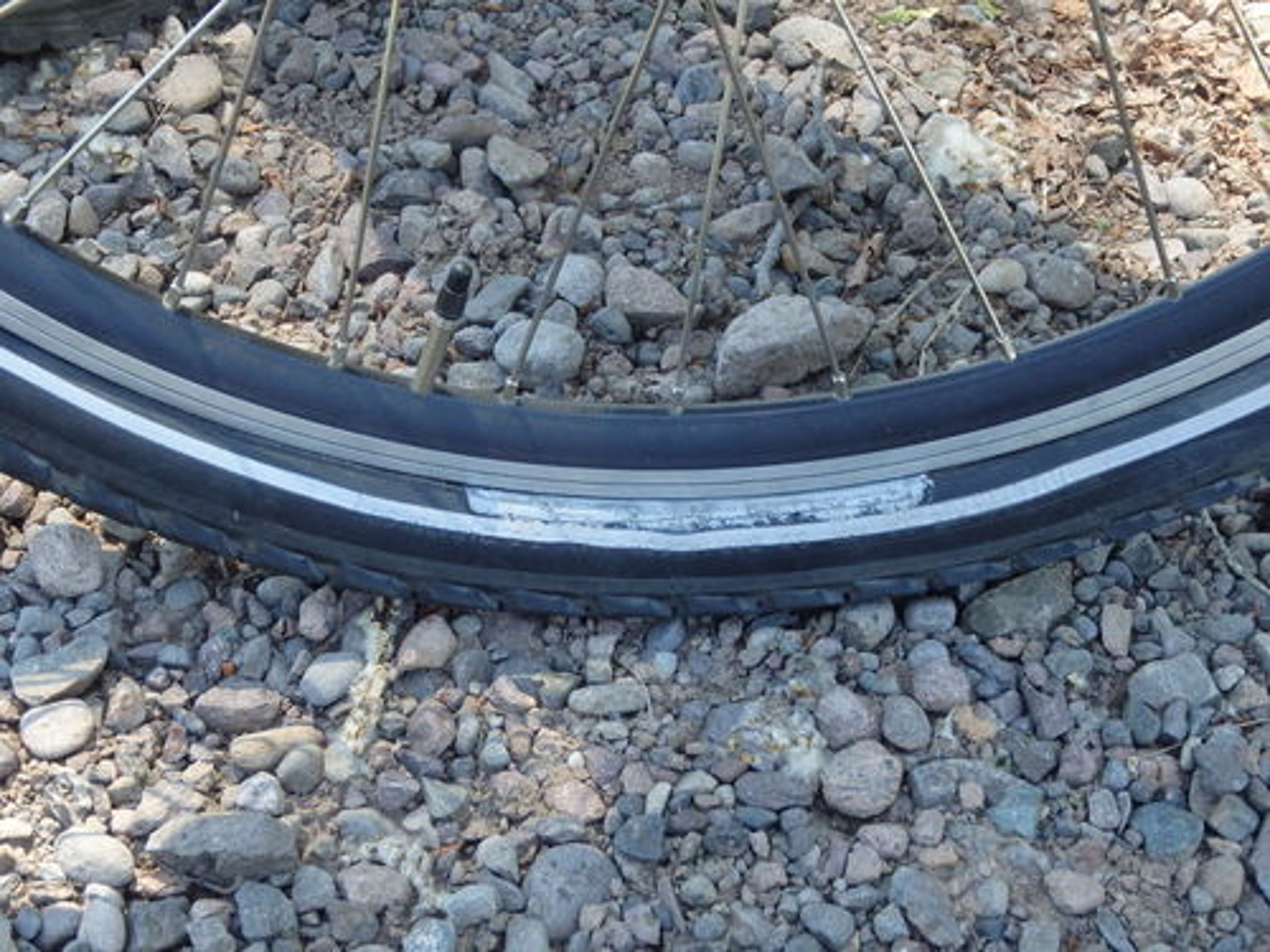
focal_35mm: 56
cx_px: 635
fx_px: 2055
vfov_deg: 26.1
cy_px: 476
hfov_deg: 34.3
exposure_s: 1/60
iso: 250
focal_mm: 10
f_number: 5.1
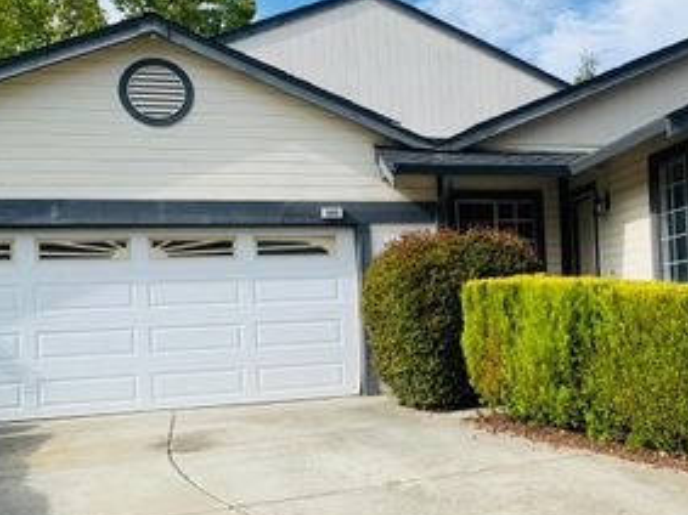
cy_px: 307
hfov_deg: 39.1
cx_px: 581
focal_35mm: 46
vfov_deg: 31.4
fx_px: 914
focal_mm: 4.25
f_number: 1.8
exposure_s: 1/1634
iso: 25
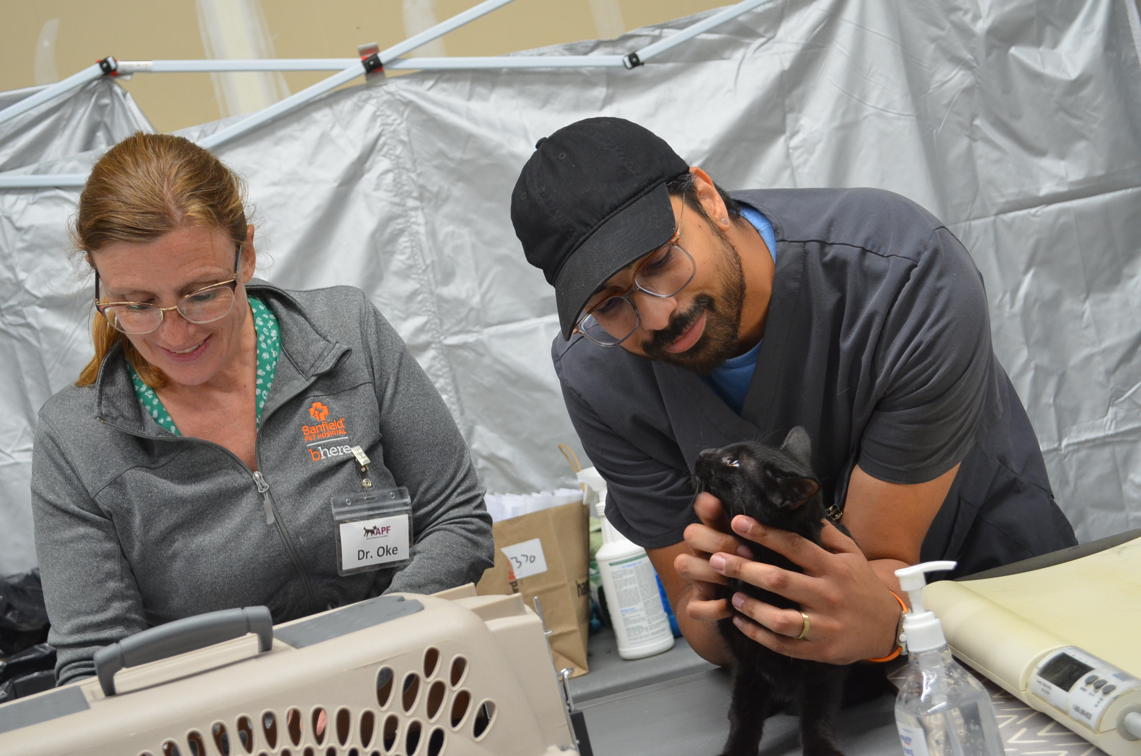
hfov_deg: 33.5
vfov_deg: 22.5
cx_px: 570
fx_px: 1898
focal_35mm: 60
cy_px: 378
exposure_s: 1/30
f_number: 5.3
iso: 1000
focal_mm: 40
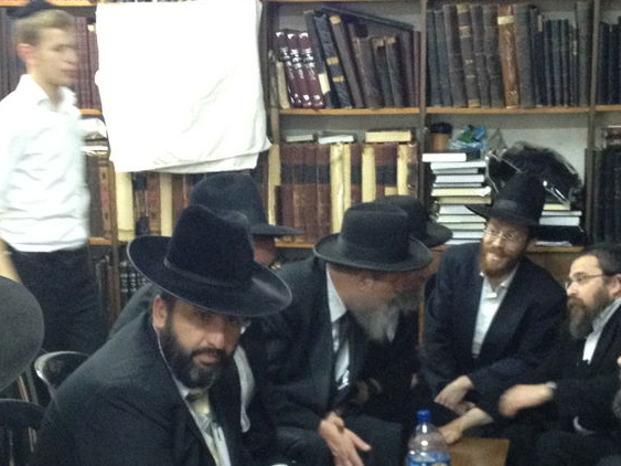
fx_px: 1560
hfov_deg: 22.5
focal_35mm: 87
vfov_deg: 16.6
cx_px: 300
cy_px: 462
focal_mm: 4.28
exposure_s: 1/20
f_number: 2.4
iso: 320
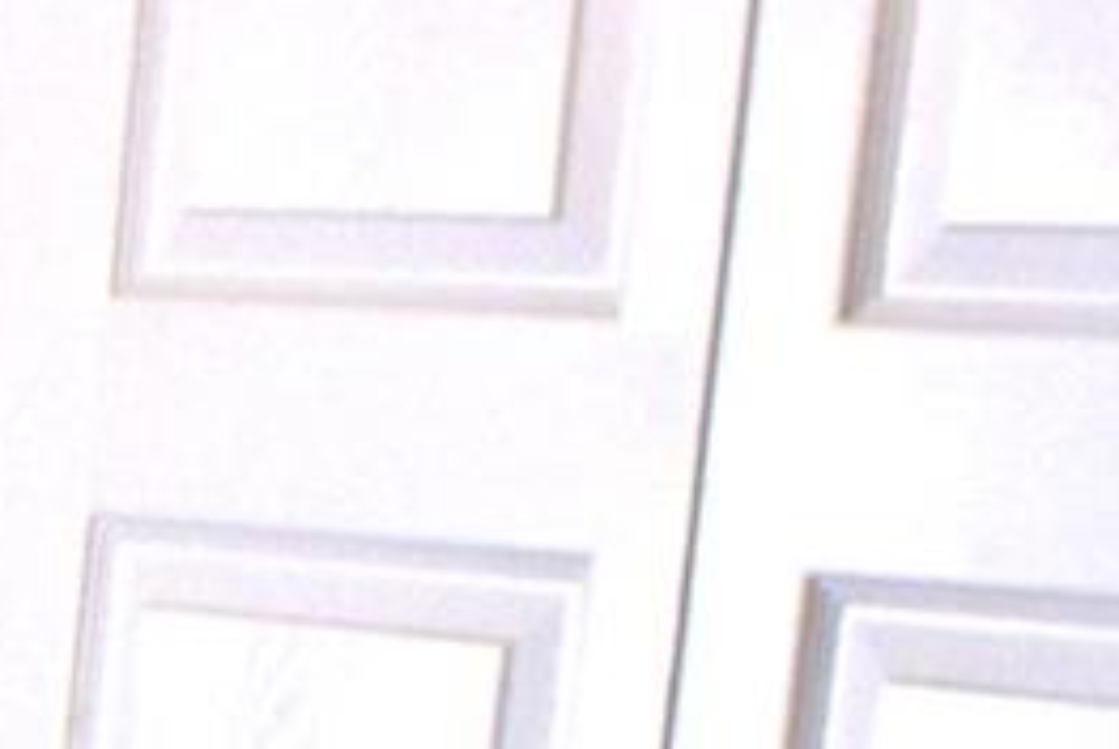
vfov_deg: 8.1
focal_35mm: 164
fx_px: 5103
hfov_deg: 10.3
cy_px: 1358
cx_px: -1800
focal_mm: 18
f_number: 5
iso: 800
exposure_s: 1/50
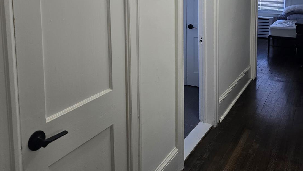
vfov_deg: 32.1
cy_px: 18
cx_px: 158
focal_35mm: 35
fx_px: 281
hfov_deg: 56.6
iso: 125
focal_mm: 6.3
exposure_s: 1/120
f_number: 1.7
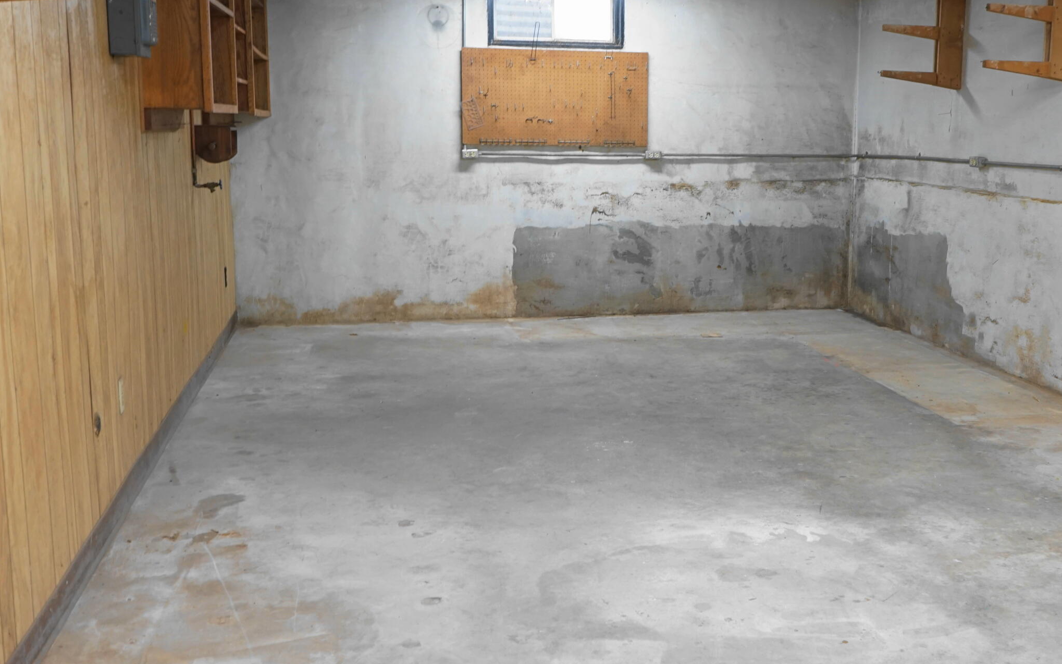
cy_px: 337
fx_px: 1216
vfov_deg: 30.5
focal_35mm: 42
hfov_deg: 46.9
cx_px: 647
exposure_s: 1/20
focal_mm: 28
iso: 1000
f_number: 7.1
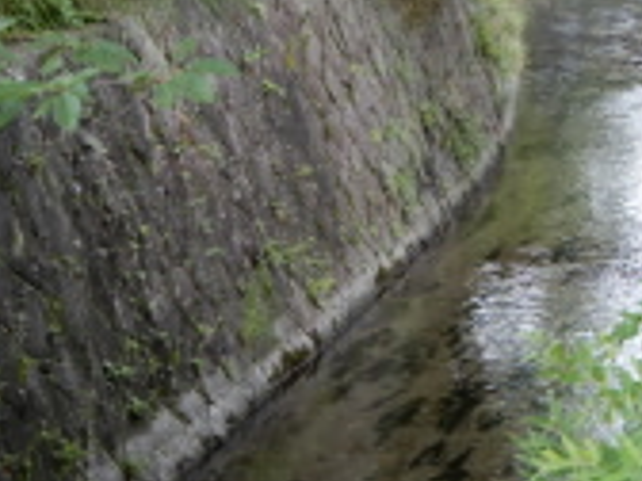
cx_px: 592
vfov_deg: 9.5
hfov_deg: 12.6
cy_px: -46
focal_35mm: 155
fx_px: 2875
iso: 80
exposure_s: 1/60
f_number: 4.5
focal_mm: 11.6
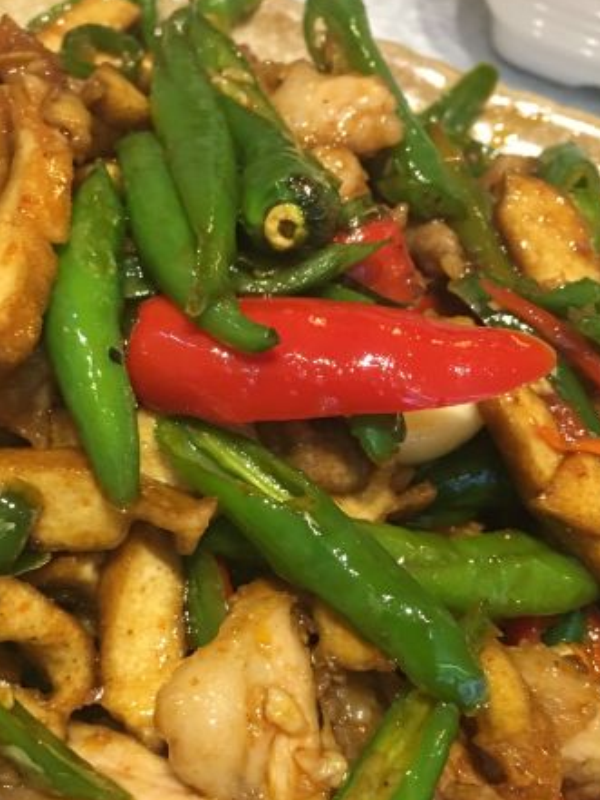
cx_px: 200
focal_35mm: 46
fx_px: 1063
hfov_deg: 31.3
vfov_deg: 41.0
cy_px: 493
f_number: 2.2
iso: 125
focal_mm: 4.15
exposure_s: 1/17
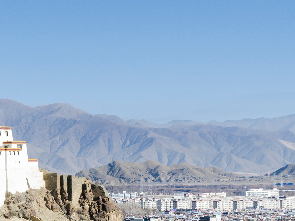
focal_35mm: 161
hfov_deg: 12.2
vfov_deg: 9.2
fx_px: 1372
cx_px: 25
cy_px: 194
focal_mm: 50
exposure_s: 1/320
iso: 100
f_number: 8
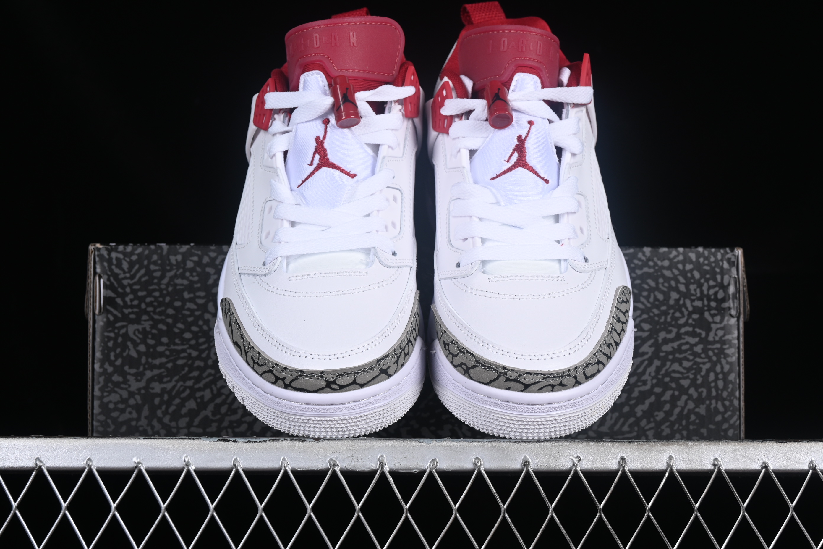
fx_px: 1714
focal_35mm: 75
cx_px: 412
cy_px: 274
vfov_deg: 18.2
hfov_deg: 27.0
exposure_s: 1/100
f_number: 8
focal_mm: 50
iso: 160
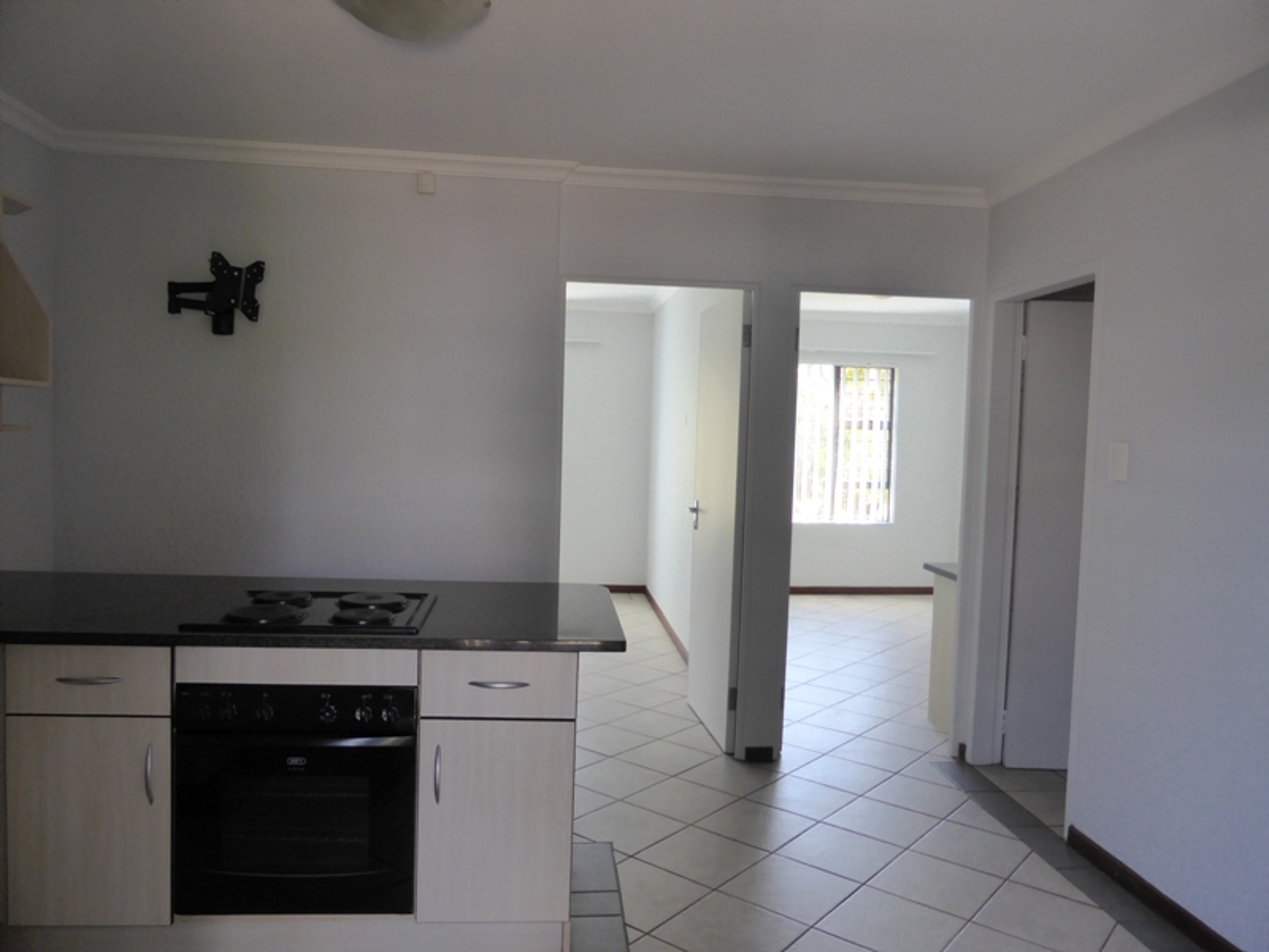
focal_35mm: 25
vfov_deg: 54.9
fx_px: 916
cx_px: 634
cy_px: 476
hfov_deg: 69.4
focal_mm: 4.3
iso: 400
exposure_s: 1/100
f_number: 3.3
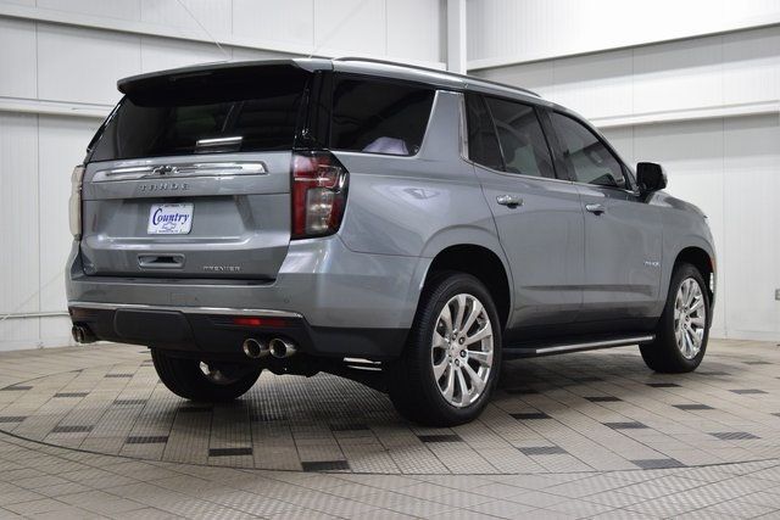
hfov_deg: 36.9
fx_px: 1170
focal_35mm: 54
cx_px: 390
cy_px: 260
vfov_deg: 25.1
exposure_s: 1/60
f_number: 6.3
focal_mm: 36
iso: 1600
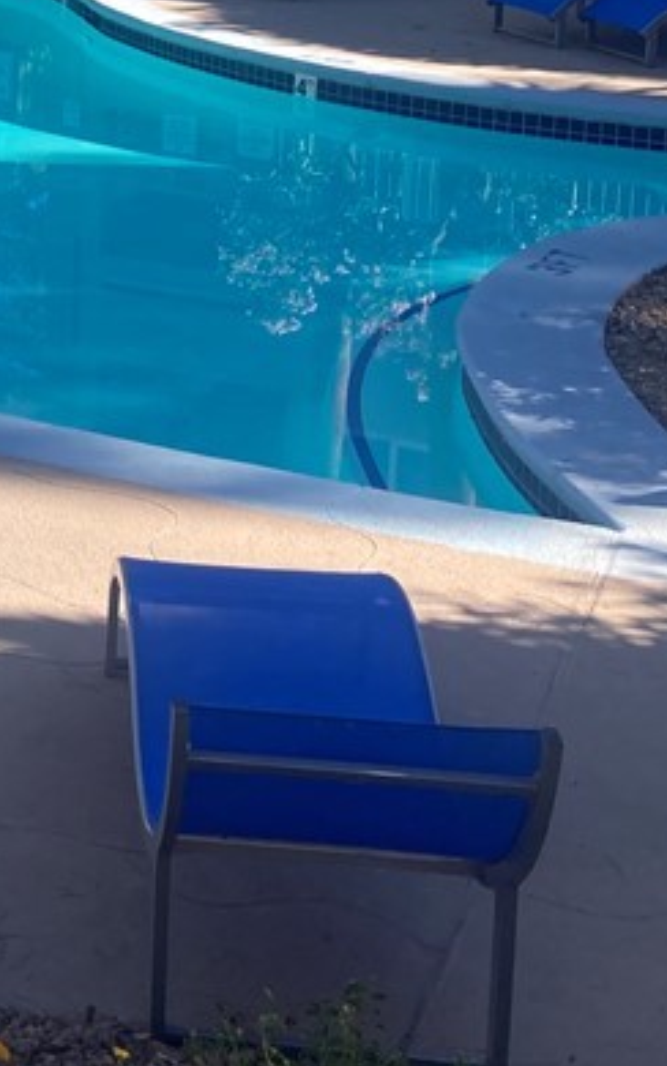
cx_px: -451
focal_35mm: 78
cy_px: 63
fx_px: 2267
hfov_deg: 15.0
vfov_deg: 25.5
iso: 20
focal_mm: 3.99
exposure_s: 1/1056
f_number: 1.8
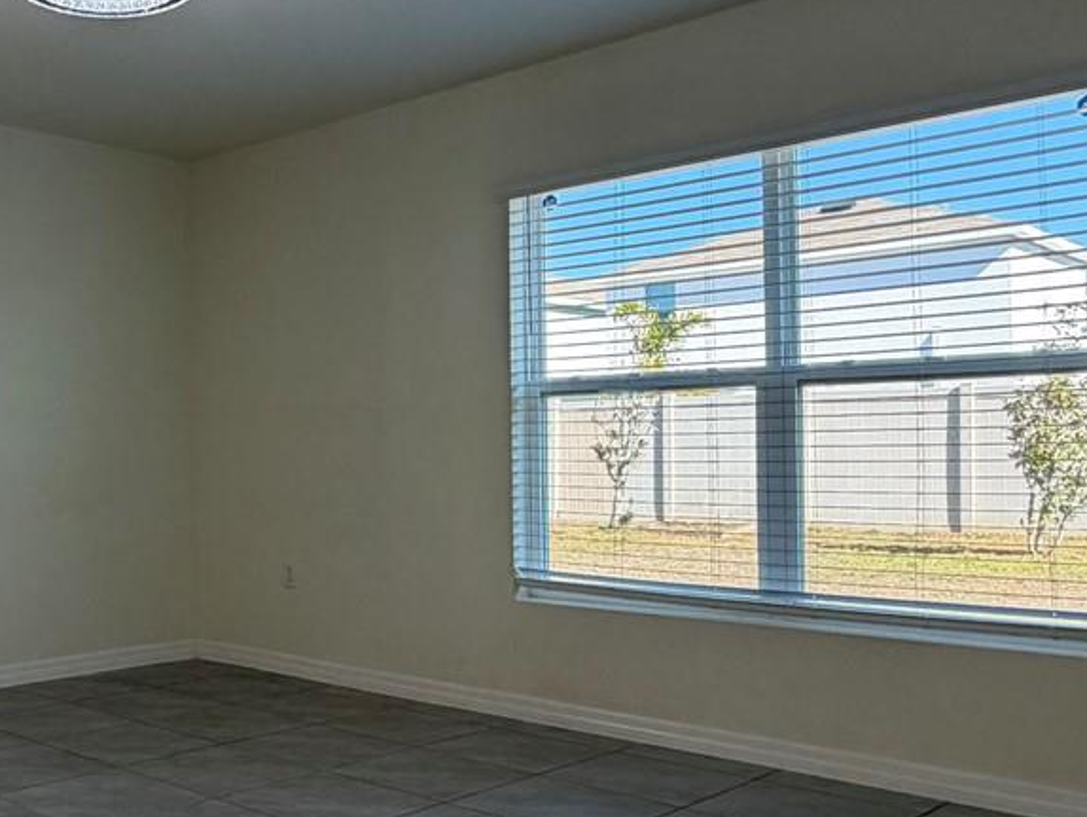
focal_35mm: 39
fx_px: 1225
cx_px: 174
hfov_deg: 44.8
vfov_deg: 36.8
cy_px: 427
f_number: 2.2
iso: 80
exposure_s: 1/120
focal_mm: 2.22
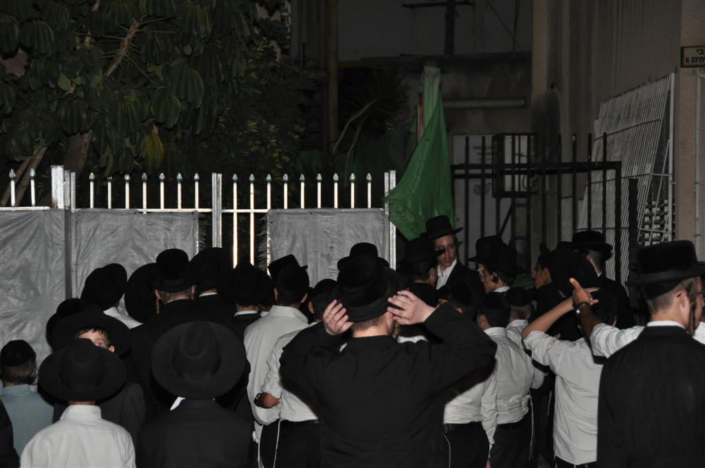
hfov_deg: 15.2
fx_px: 2640
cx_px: 352
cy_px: 234
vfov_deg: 10.1
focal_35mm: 135
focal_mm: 90
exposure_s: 1/60
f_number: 5.3
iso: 800
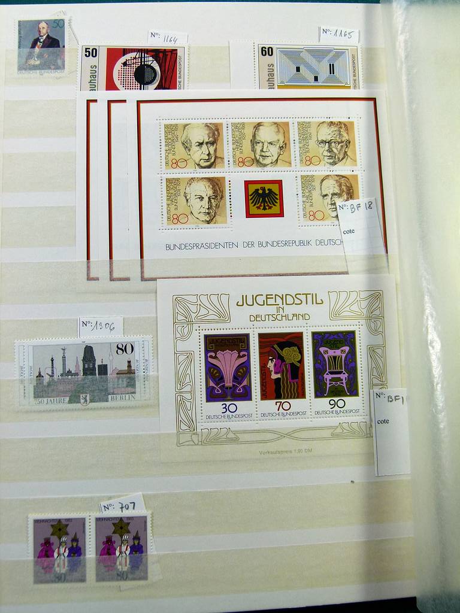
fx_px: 620
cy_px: 306
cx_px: 230
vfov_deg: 52.6
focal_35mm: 35
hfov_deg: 40.7
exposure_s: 1/125
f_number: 4
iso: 100
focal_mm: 6.3
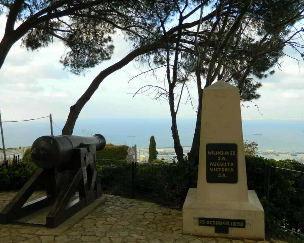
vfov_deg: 44.5
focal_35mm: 33
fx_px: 297
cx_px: 158
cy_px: 122
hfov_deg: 54.2
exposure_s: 1/200
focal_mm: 5.6
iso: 80
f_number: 3.2
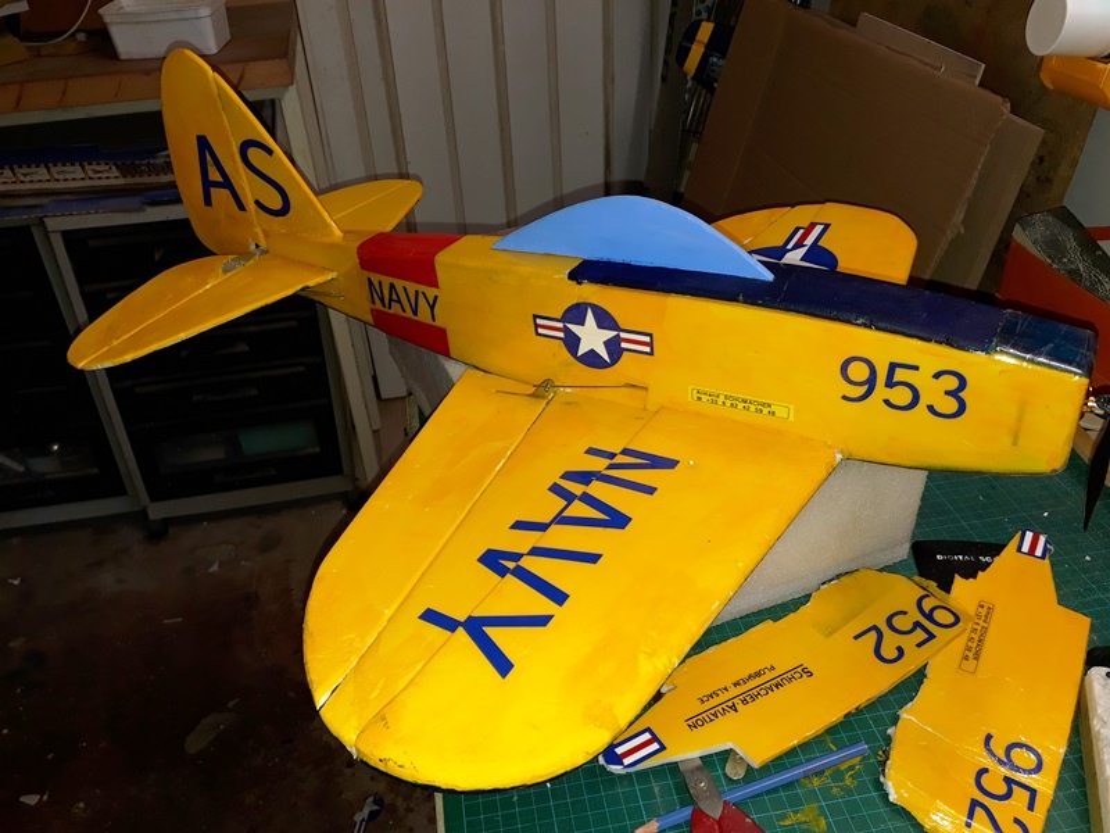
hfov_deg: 65.3
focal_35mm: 27
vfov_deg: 51.4
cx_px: 555
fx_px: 866
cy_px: 416
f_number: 1.9
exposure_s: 1/40
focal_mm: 3.6
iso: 40
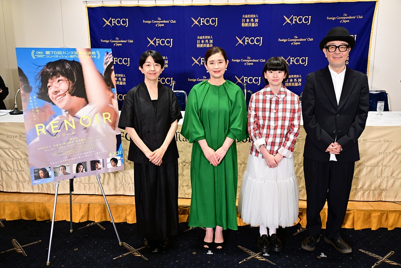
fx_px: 356
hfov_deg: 58.7
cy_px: 134
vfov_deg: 41.1
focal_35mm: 32
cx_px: 200
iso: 2000
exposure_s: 1/200
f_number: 4.8
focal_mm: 32
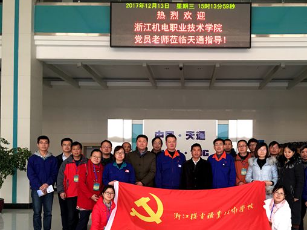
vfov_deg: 35.5
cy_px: 157
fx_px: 355
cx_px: 187
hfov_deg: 46.5
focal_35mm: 40
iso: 40
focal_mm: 4.15
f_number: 2.2
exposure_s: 1/17
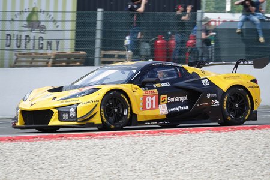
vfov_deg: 4.4
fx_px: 2325
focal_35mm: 310
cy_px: 90
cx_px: 135
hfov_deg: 6.6
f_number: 4
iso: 250
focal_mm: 113.69
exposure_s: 1/800
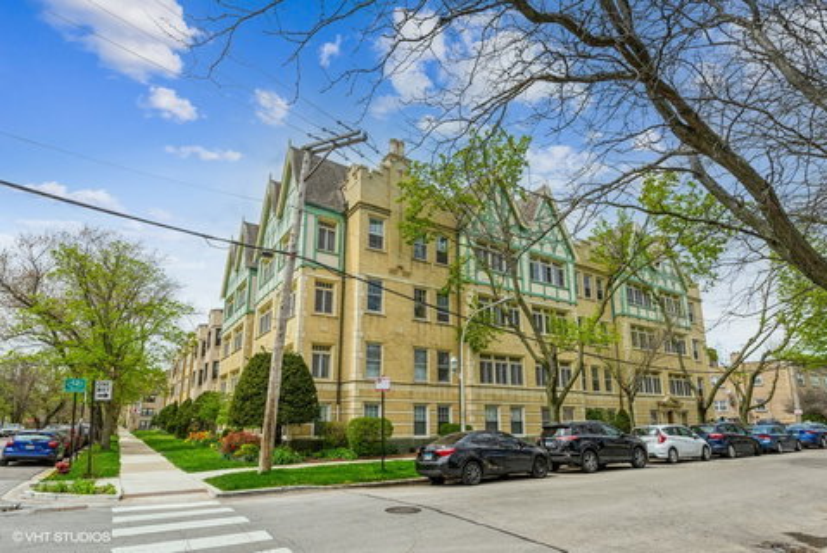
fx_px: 437
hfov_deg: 86.9
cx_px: 414
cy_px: 276
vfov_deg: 64.6
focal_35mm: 19
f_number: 8
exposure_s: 1/1600
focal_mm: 19
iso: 400
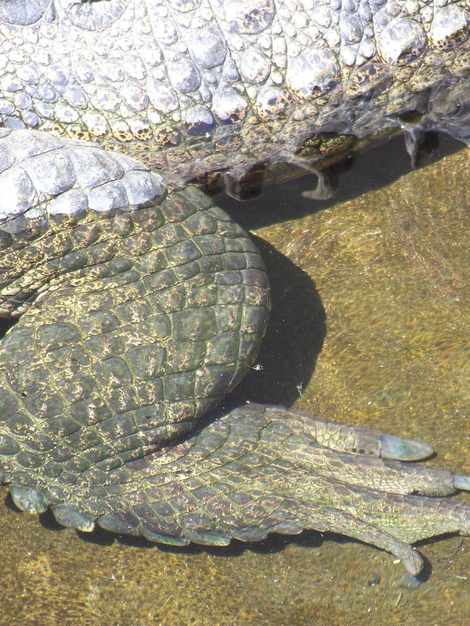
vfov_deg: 3.4
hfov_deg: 2.6
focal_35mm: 577
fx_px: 10449
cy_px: 313
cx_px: 273
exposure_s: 1/100
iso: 100
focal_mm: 70.2
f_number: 4.8
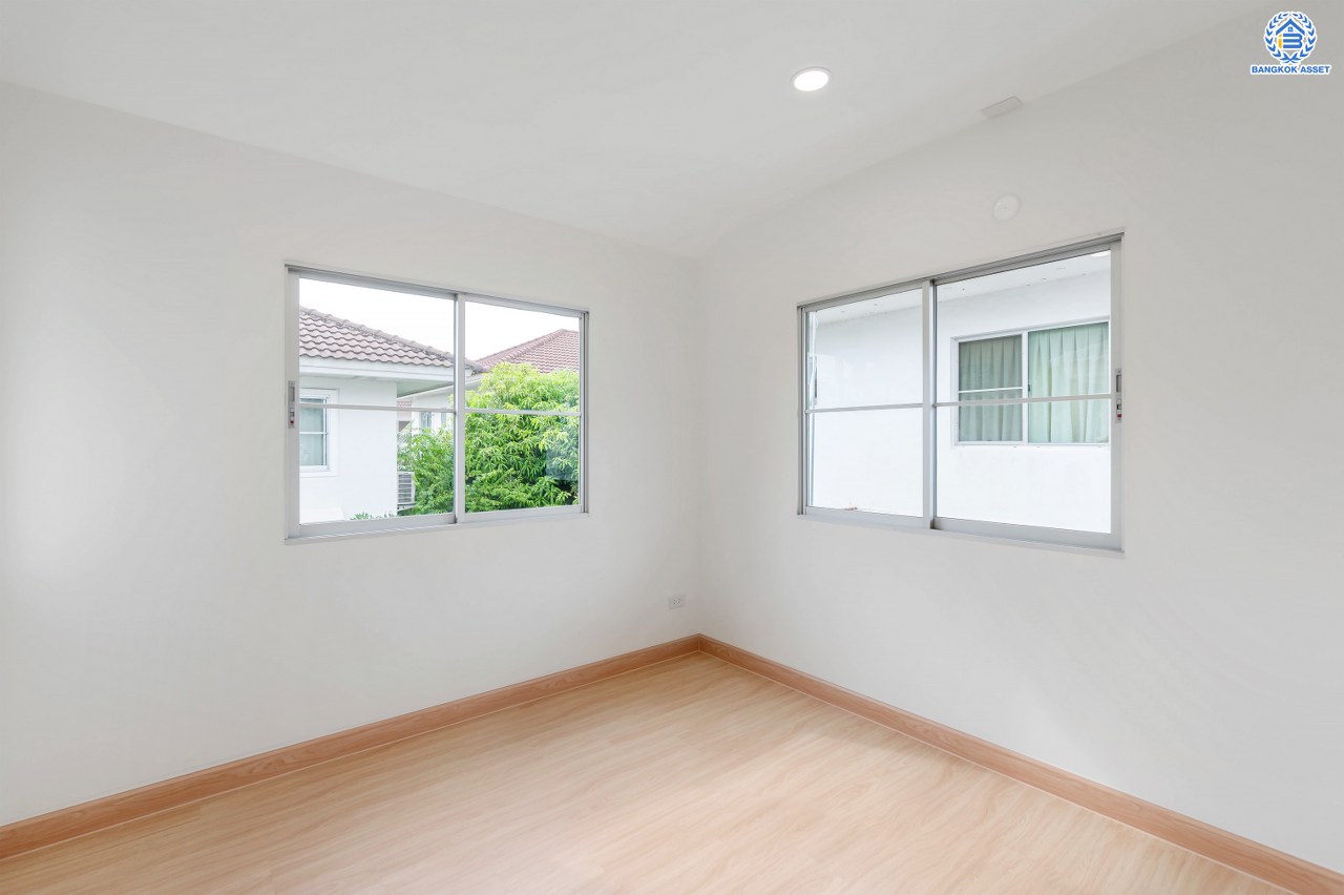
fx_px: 597
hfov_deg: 96.8
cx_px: 672
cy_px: 448
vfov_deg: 73.7
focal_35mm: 16
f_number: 5.6
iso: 100
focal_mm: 16
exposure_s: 1/400
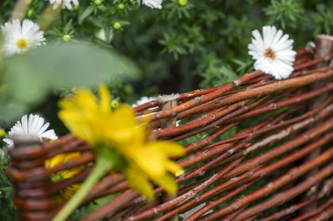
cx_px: 166
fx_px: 1849
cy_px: 110
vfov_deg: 6.9
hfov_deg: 10.3
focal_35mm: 200
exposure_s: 1/250
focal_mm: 200
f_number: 6.3
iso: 1100
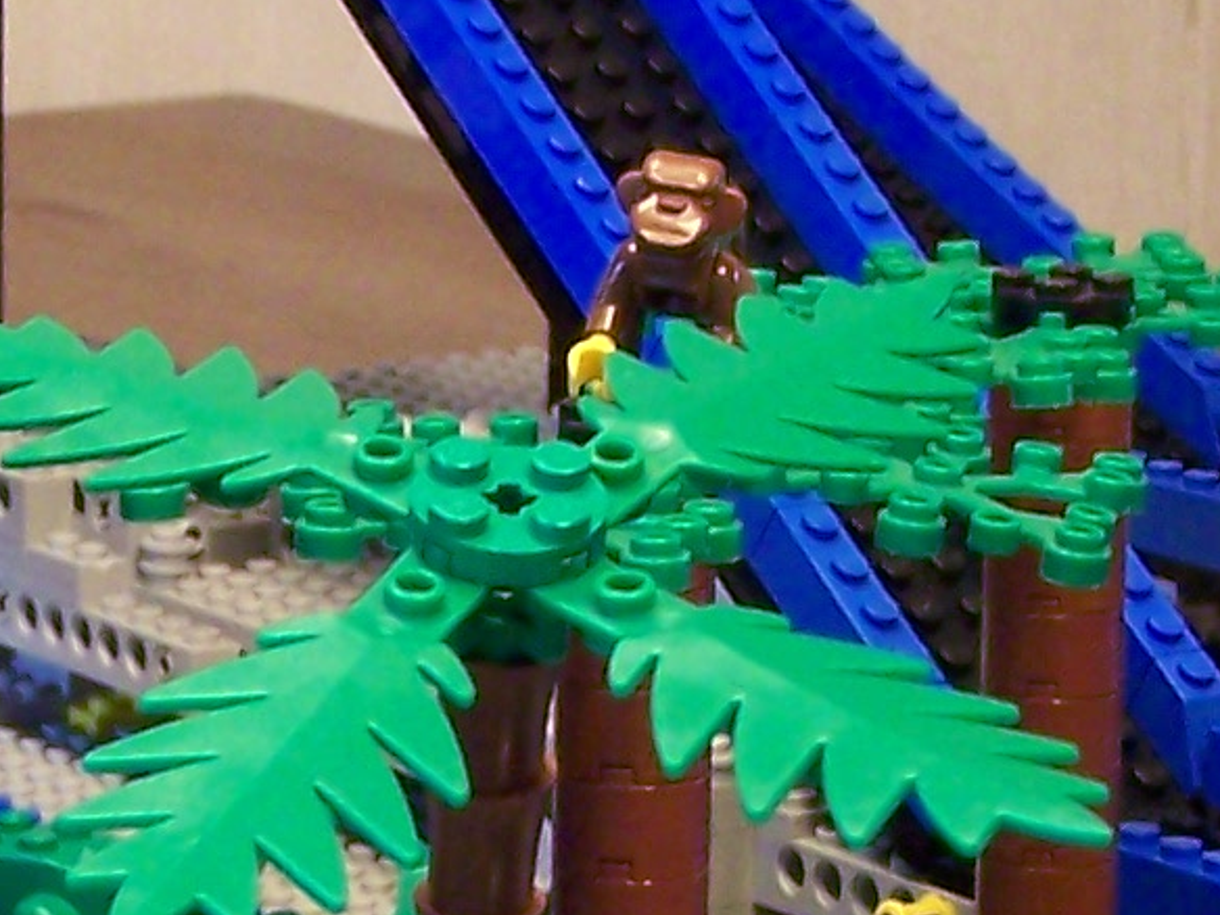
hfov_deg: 9.9
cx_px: 318
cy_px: 852
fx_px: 7049
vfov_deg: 7.4
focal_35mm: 200
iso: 160
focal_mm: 6.3
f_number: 2.8
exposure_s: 1/8
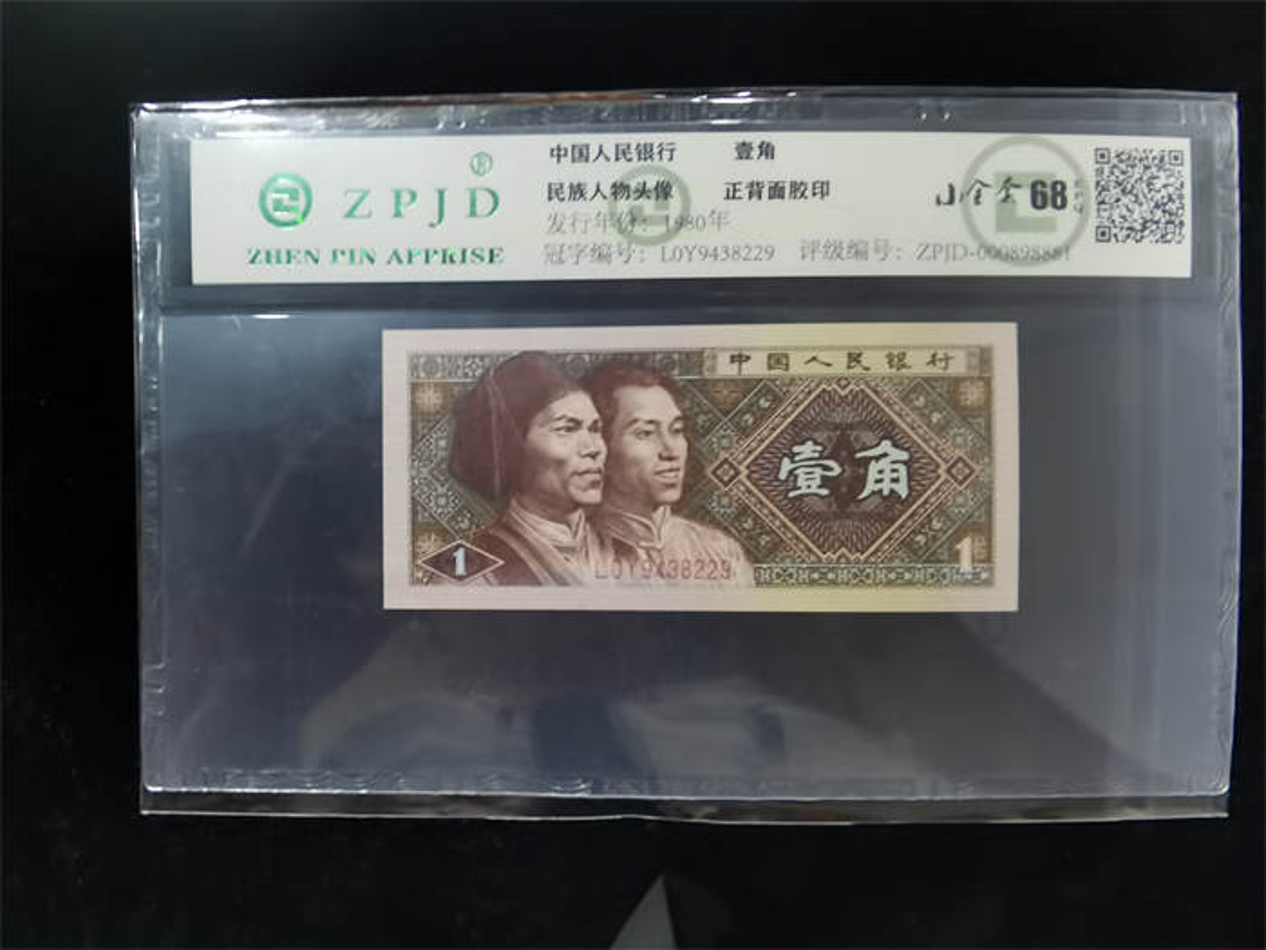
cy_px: 475
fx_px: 987
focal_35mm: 27
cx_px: 633
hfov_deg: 65.3
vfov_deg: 51.4
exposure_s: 1/20
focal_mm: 2.26
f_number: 2.2
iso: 500
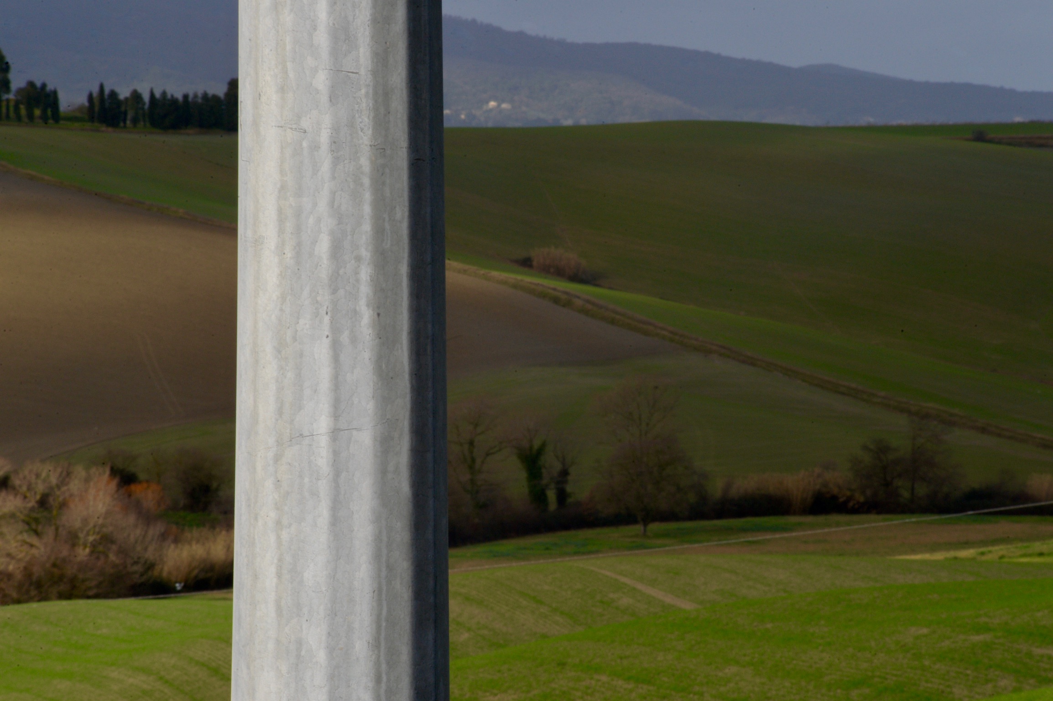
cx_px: 526
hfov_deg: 9.8
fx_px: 6139
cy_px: 350
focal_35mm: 210
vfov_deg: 6.5
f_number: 32
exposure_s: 1/125
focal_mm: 210
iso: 800
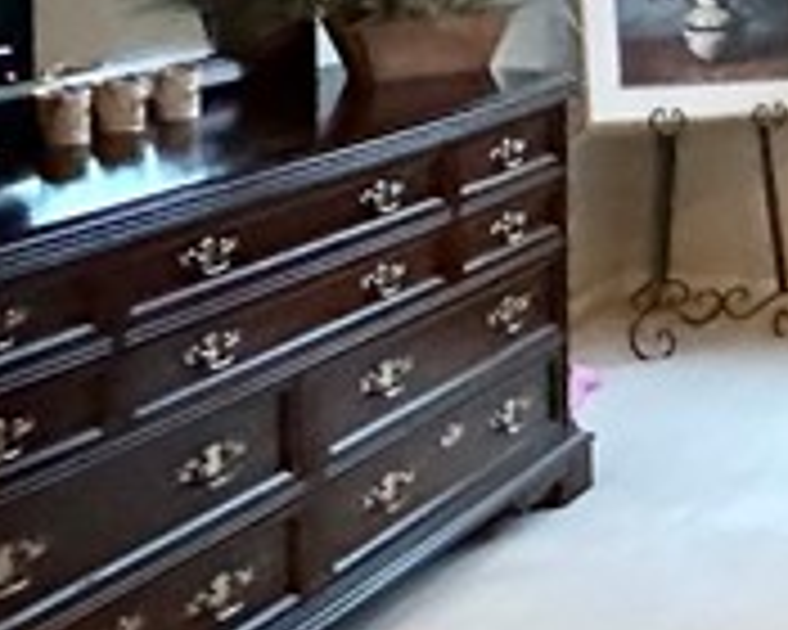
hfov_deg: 18.8
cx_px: 1387
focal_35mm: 80
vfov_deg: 18.6
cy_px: -9
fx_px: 1866
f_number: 2.2
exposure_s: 1/60
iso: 1250
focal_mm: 2.22
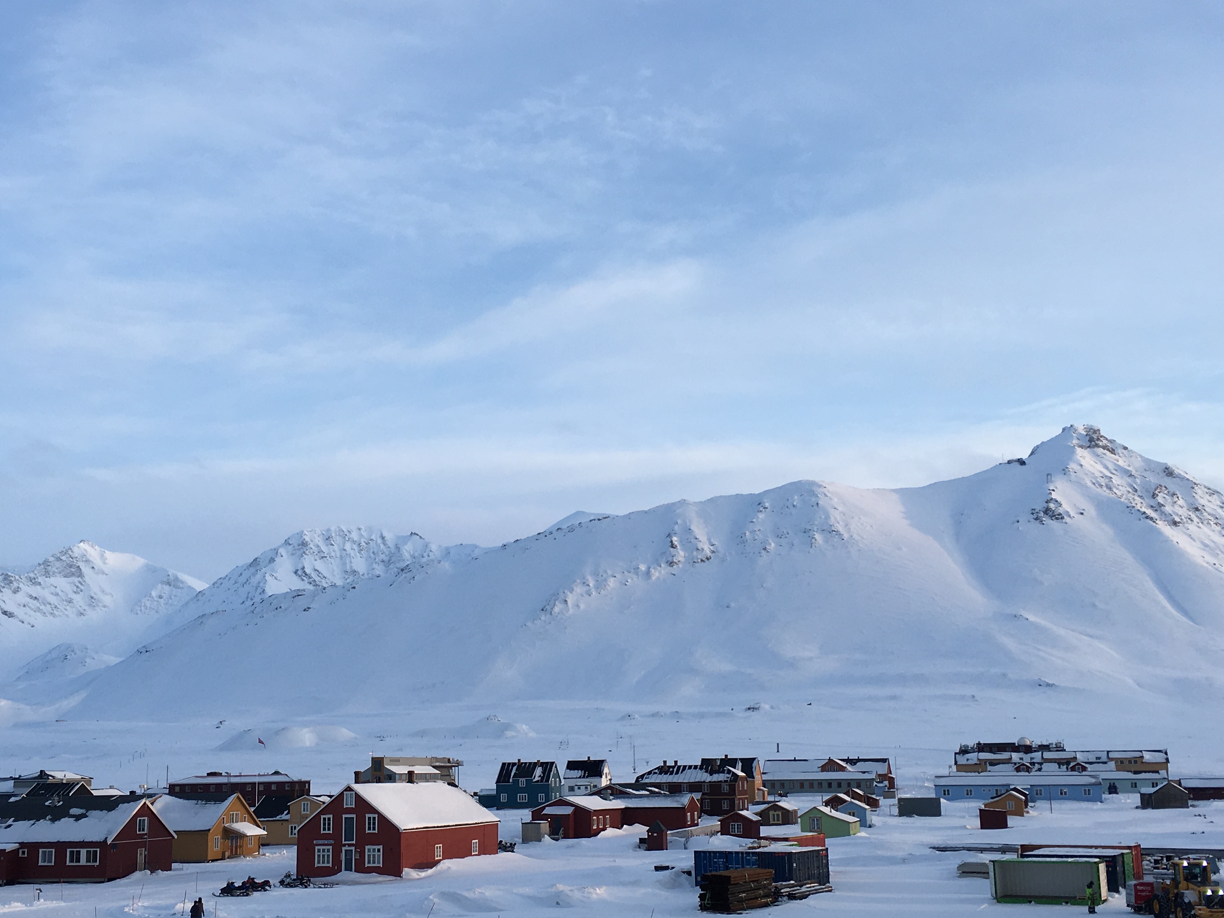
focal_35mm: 43
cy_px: 530
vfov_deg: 33.5
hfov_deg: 43.8
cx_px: 553
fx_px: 1520
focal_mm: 4.15
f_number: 2.2
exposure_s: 1/663
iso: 25
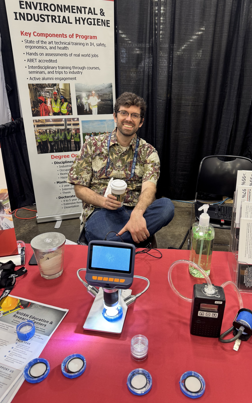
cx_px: 143
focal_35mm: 26
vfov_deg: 70.4
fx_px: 286
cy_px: 200
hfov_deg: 47.5
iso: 125
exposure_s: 1/60
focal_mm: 6.76
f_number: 1.78
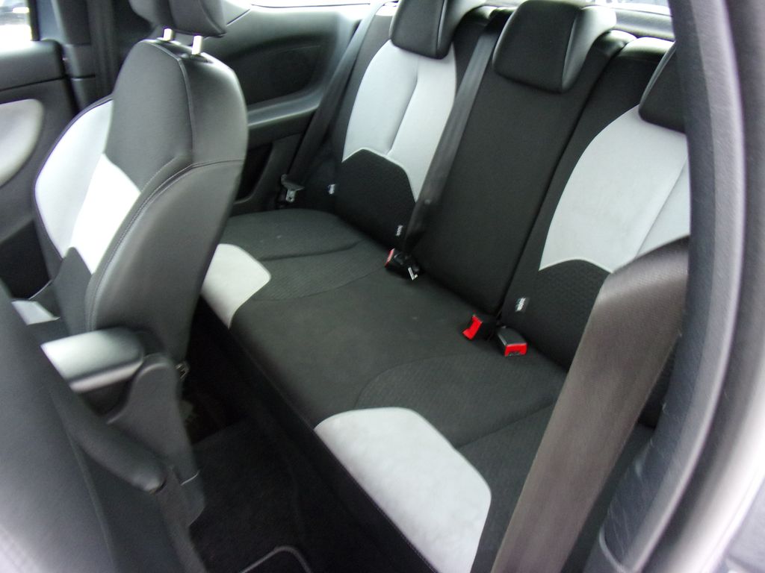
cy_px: 286
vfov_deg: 56.8
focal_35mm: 24
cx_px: 382
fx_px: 530
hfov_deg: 71.6
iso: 200
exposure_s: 1/21
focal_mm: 4.3
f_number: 3.3
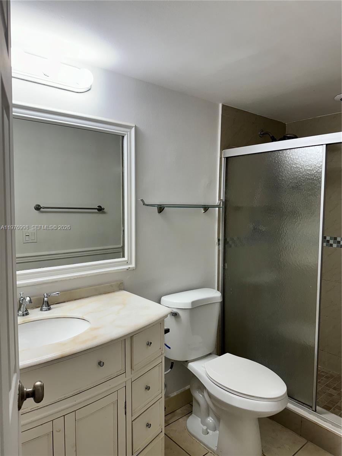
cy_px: 228
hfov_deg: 56.8
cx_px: 171
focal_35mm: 24
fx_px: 316
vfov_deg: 71.6
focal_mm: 6.86
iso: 100
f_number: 1.78
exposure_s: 1/120
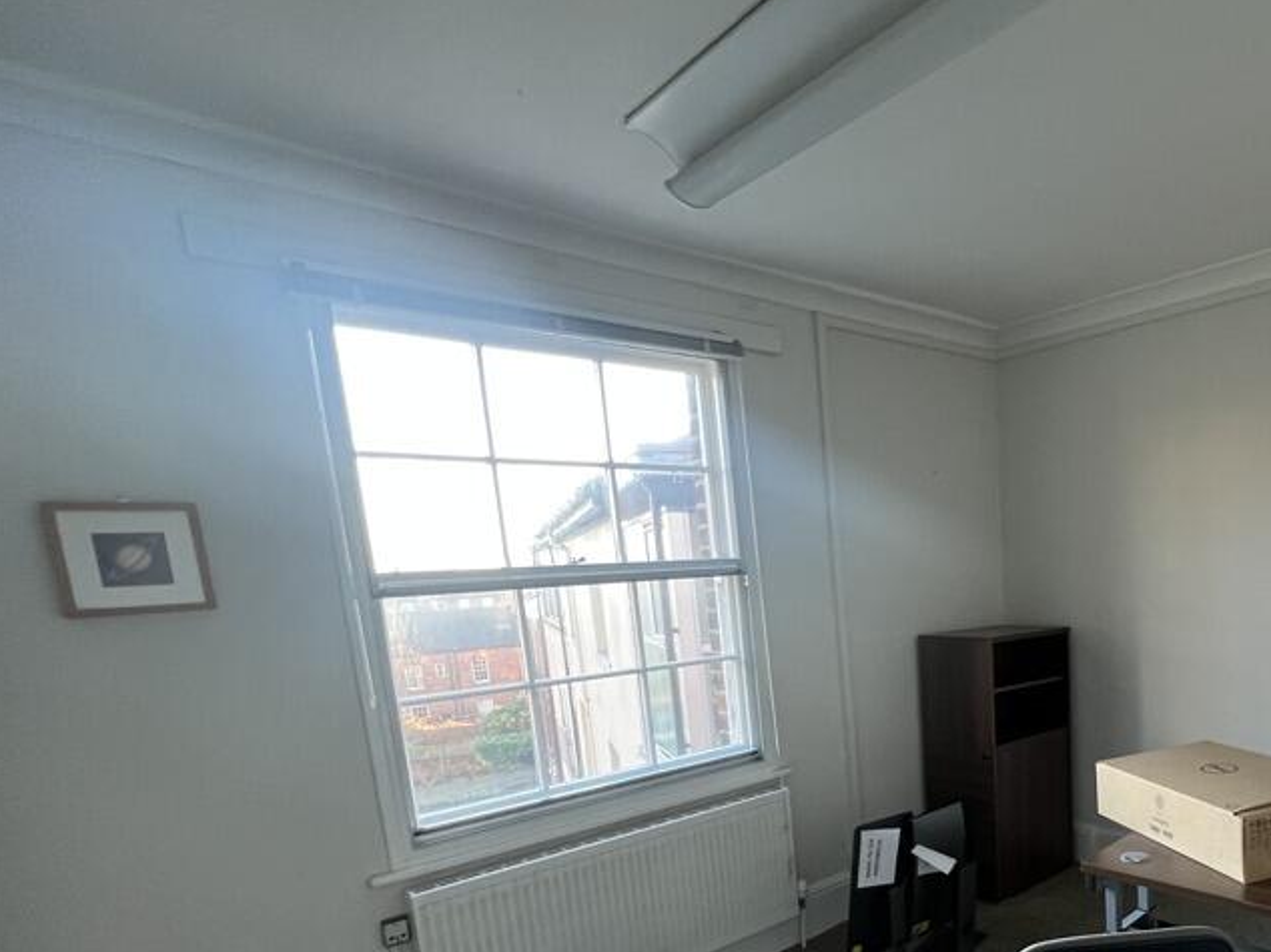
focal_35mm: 21
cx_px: 950
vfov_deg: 60.5
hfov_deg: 73.5
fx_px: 771
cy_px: 695
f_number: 1.8
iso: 250
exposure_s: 1/99
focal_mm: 1.57
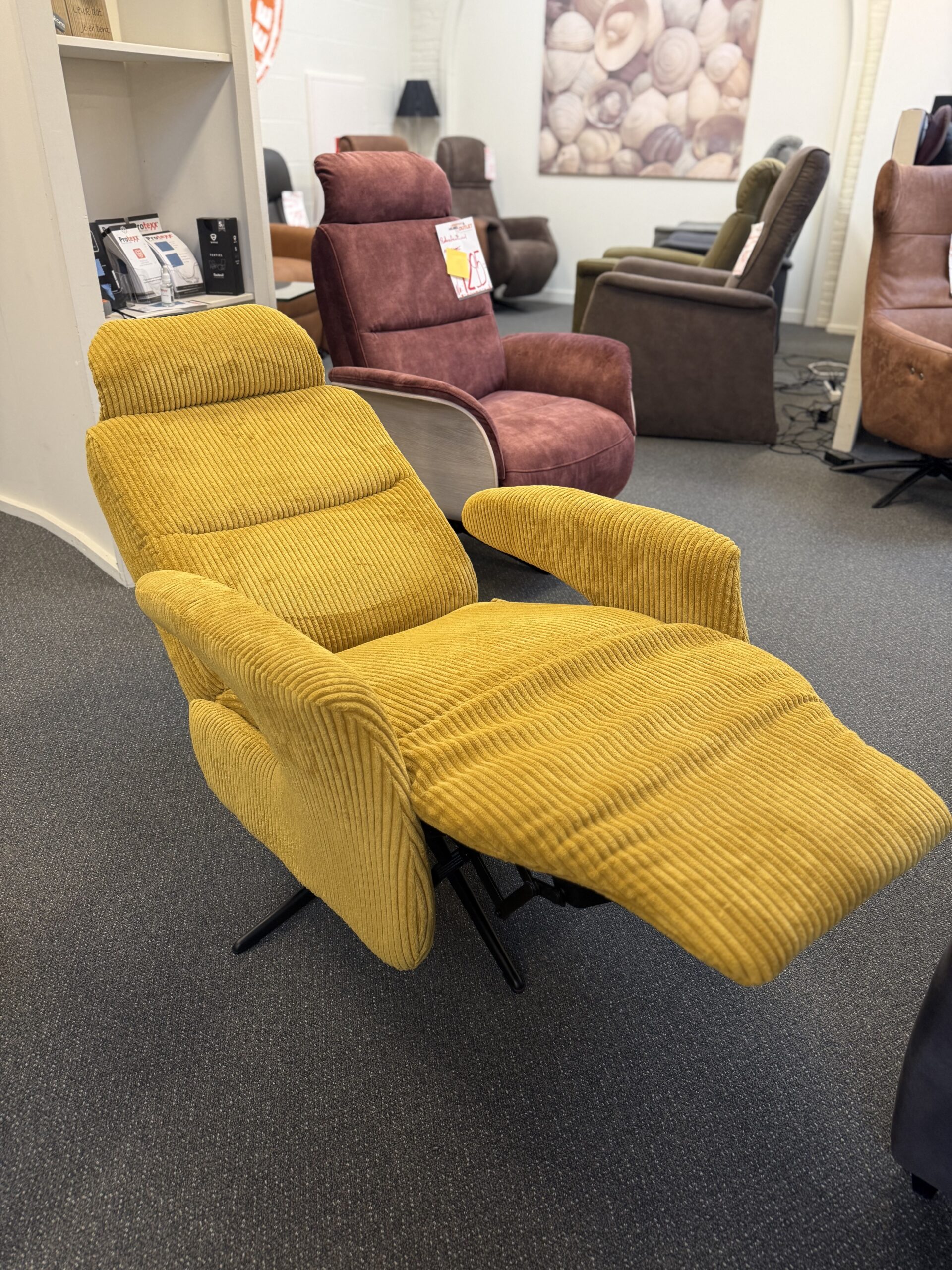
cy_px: 635
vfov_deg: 71.6
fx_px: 880
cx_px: 476
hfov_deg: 56.8
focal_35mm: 24
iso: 160
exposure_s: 1/50
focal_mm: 6.76
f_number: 1.78
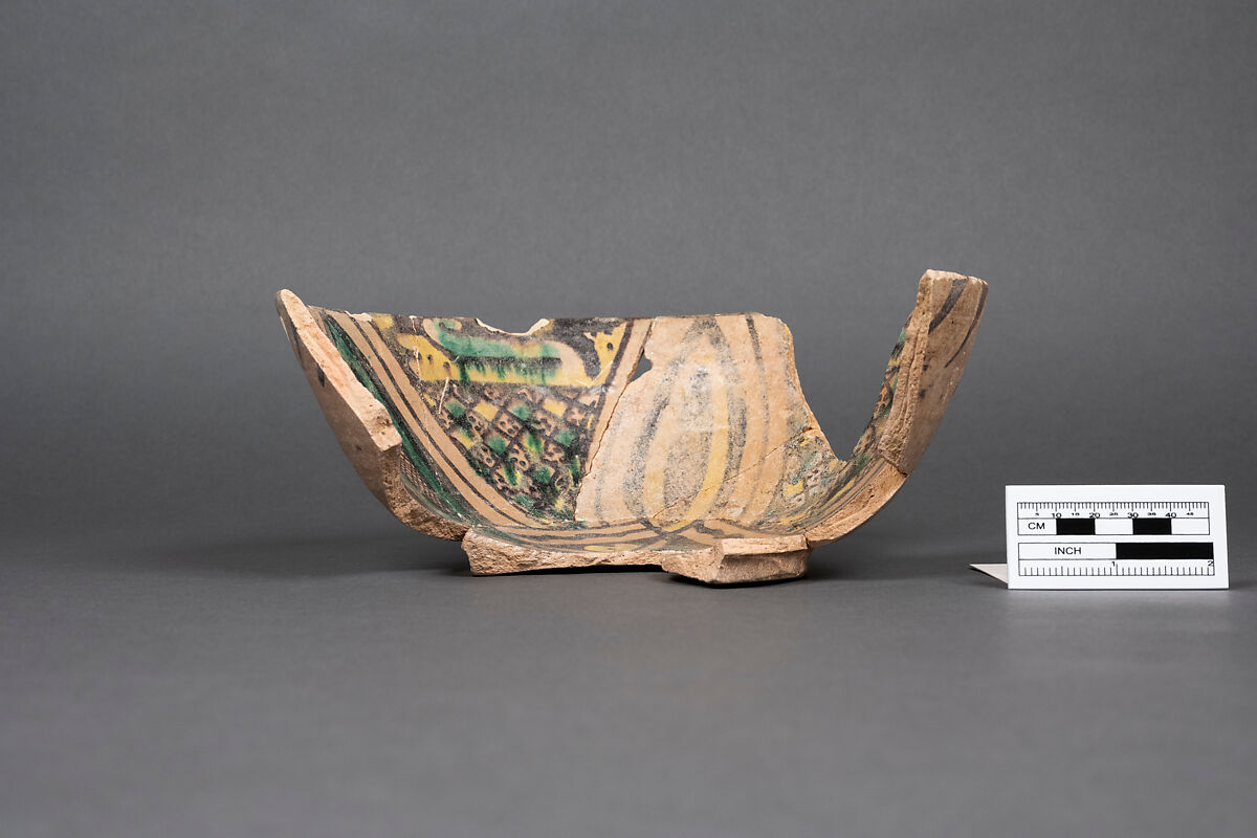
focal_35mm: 50
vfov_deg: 27.0
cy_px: 419
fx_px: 1746
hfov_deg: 39.6
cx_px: 628
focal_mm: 50
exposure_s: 1/20
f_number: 14
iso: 640
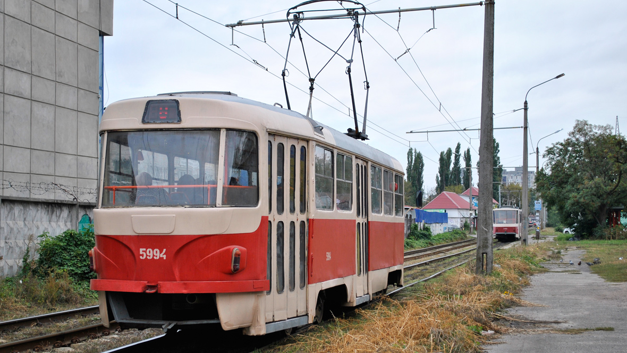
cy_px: 183
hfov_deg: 32.8
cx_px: 310
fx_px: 1064
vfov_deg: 18.8
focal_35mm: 64
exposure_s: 1/320
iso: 160
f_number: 5.3
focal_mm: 40
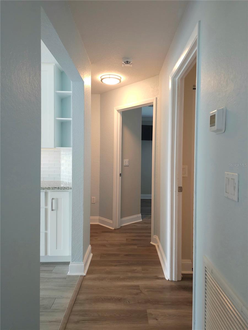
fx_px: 220
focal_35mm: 23
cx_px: 124
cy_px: 165
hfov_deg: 58.9
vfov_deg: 73.9
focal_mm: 6.3
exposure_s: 1/60.2
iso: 160
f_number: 1.7
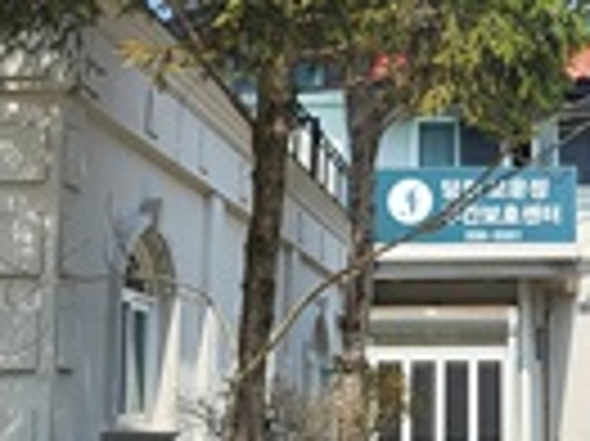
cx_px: 522
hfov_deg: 19.5
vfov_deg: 14.7
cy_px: -2
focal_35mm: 99
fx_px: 1686
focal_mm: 4.25
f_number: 1.8
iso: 50
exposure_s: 1/2259
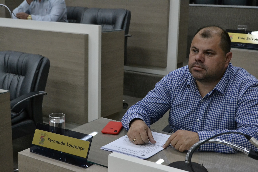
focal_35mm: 54
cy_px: 86
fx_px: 387
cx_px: 129
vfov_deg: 25.0
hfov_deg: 36.9
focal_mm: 36
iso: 3200
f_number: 5.6
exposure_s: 1/125
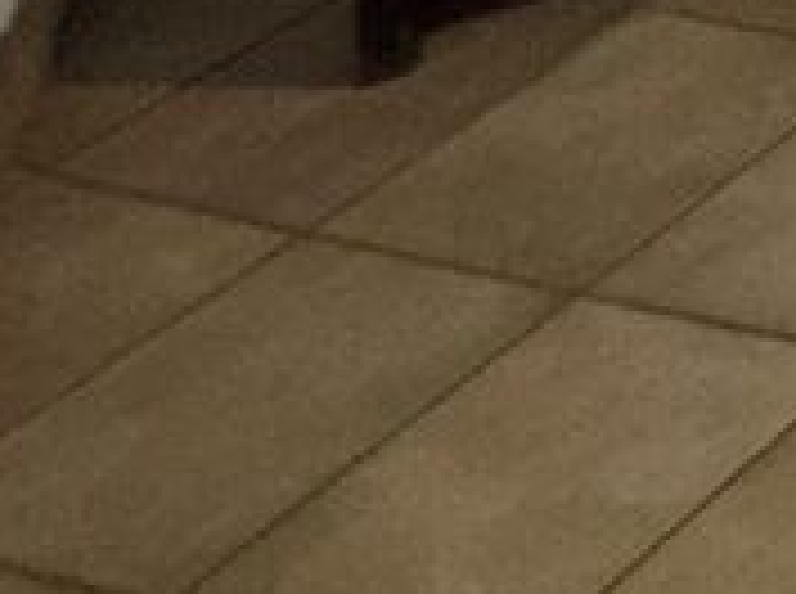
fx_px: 2547
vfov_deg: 8.7
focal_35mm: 111
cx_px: 2667
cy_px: -1557
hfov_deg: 10.0
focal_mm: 2.22
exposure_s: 1/50
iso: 640
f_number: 2.2
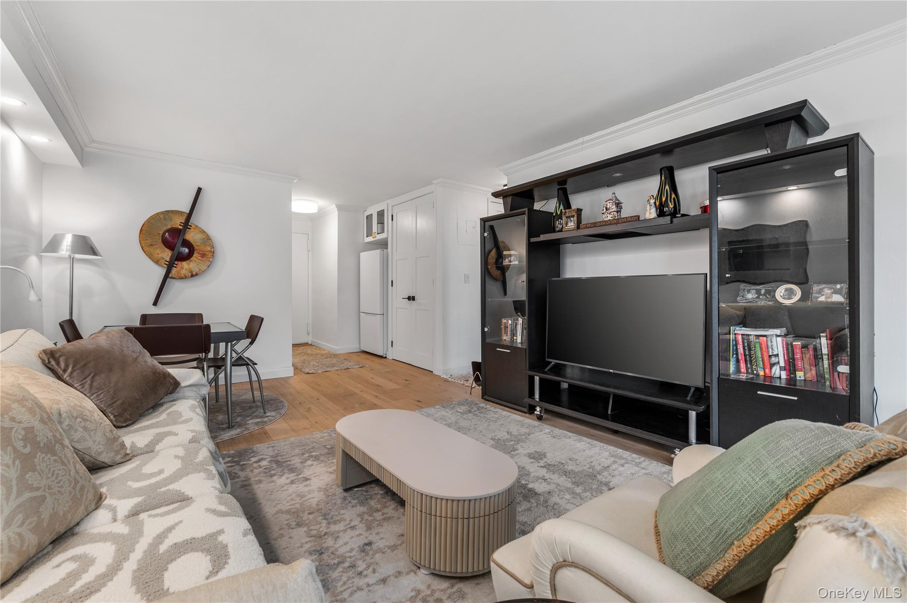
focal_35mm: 15
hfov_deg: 100.4
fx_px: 378
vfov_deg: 77.2
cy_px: 302
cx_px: 454
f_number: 8
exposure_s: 1/5
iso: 500
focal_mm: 15
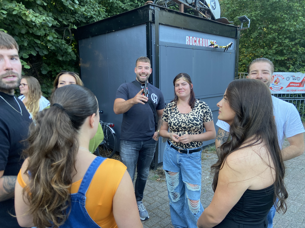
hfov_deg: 67.3
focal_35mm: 26
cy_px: 114
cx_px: 152
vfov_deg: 53.1
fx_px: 229
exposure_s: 1/121
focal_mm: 4.25
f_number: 1.8
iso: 80
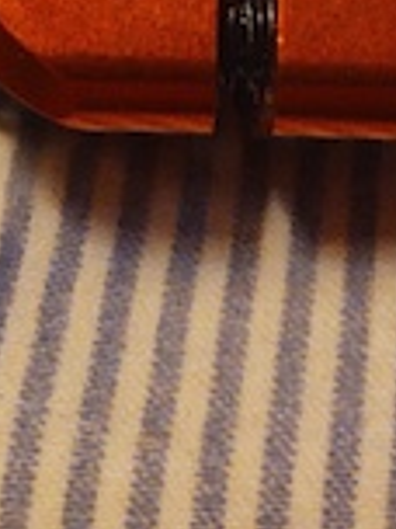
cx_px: 208
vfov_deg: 11.2
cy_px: -804
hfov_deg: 10.4
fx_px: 2166
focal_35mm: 142
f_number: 1.7
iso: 328
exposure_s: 1/60
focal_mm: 4.75
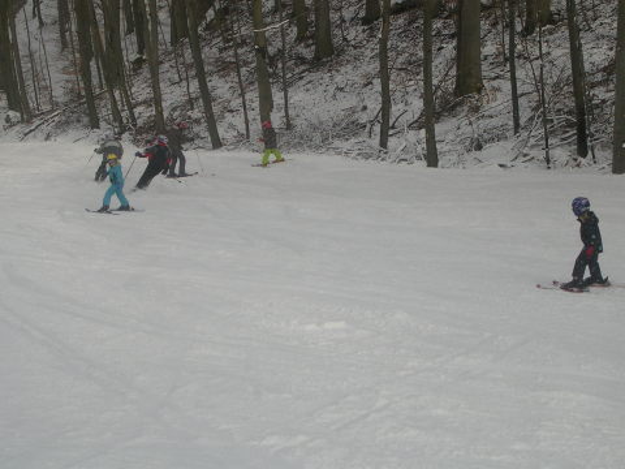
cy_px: 234
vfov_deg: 19.4
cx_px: 312
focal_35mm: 76
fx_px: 1372
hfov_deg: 25.7
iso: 50
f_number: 3.9
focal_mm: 11.5
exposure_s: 1/656
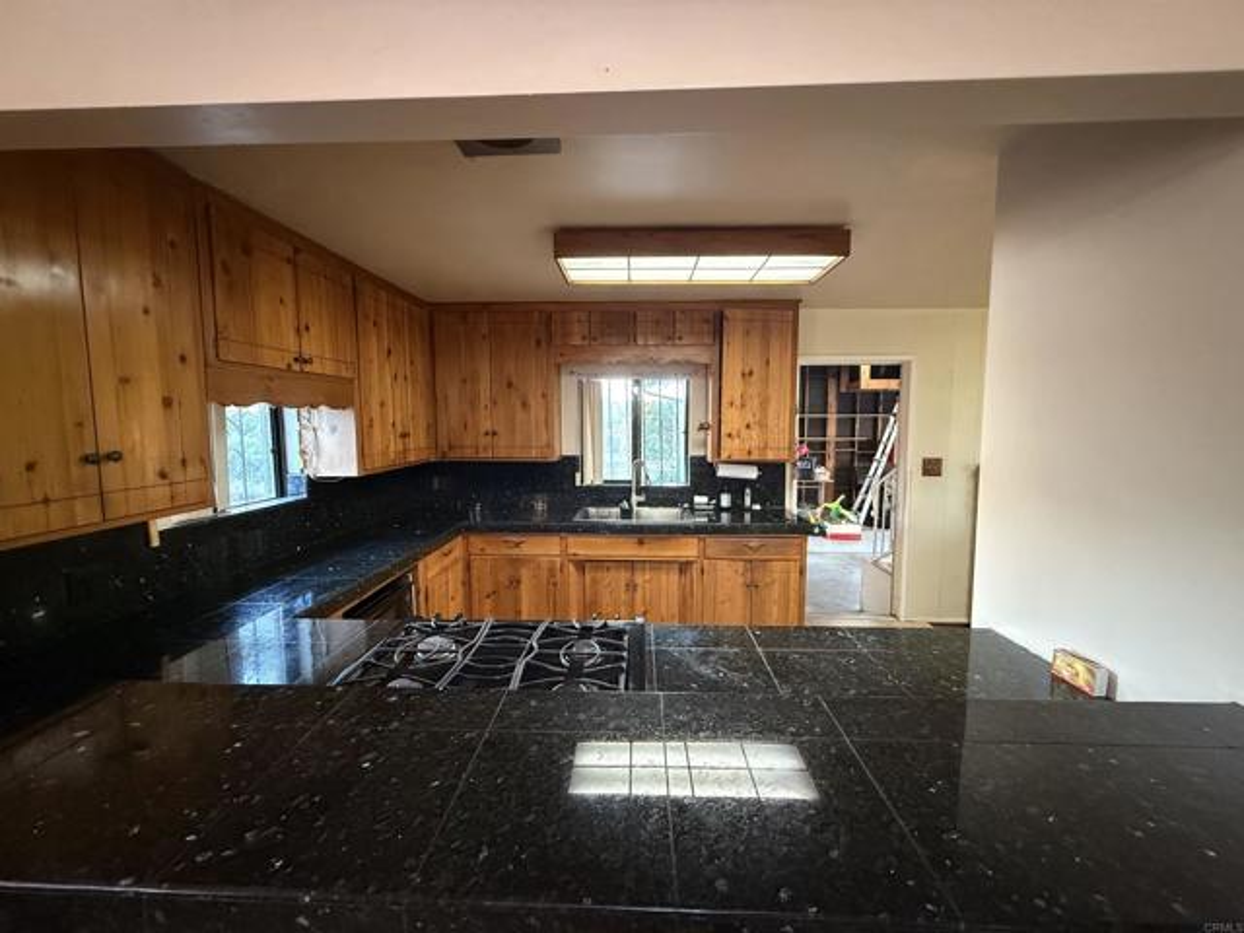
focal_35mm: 14
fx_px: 503
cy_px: 466
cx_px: 622
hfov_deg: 102.1
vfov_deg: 85.7
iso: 1000
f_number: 2.2
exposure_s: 1/40
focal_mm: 2.22
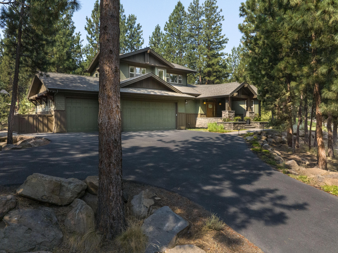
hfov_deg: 71.6
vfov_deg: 56.8
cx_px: 169
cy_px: 126
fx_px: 234
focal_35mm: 24
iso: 1600
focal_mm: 12.29
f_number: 11
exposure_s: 1/60
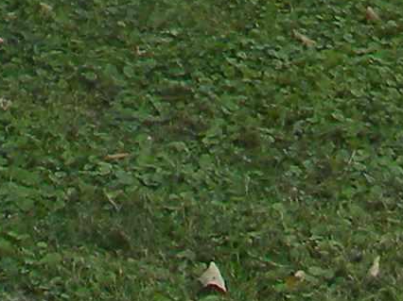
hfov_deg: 9.8
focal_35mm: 202
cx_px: 109
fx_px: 2350
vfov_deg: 6.6
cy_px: -644
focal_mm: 5
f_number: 3.5
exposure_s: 1/292
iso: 80
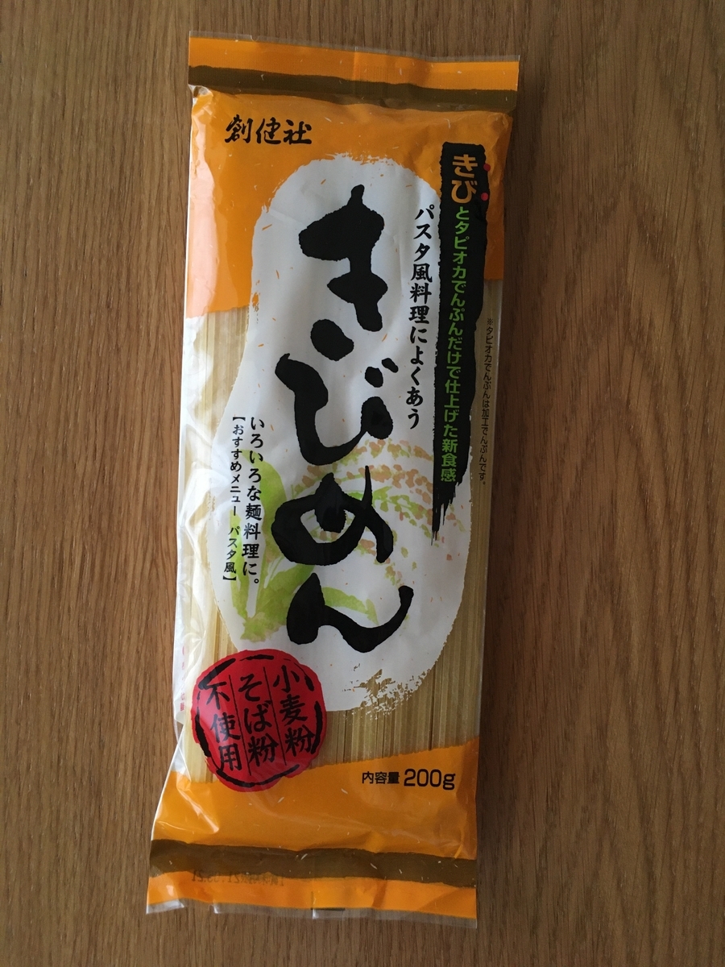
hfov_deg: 48.2
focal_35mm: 29
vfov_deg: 61.7
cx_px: 362
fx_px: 810
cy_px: 484
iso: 125
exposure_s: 1/30
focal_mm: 4.15
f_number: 2.2
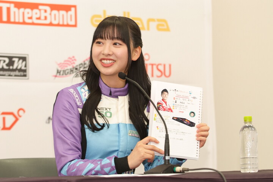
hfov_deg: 14.3
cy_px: 91
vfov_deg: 9.6
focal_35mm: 143
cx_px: 136
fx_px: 1084
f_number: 4
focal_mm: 95
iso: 400
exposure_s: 1/60
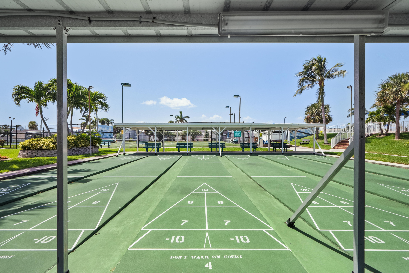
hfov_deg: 96.7
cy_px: 136
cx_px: 204
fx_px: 182
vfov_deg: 73.8
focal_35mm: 16
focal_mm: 16
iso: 1600
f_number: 8
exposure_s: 1/125
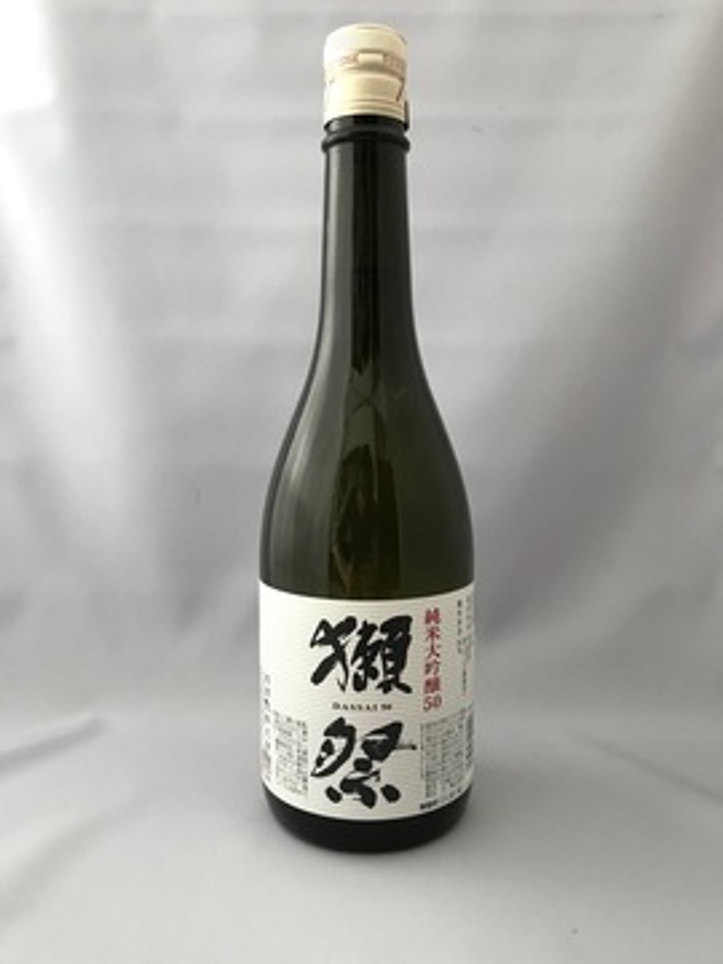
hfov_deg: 49.7
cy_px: 482
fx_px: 780
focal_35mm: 28
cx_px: 362
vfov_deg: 63.4
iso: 40
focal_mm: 3.99
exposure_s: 1/17
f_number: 1.8
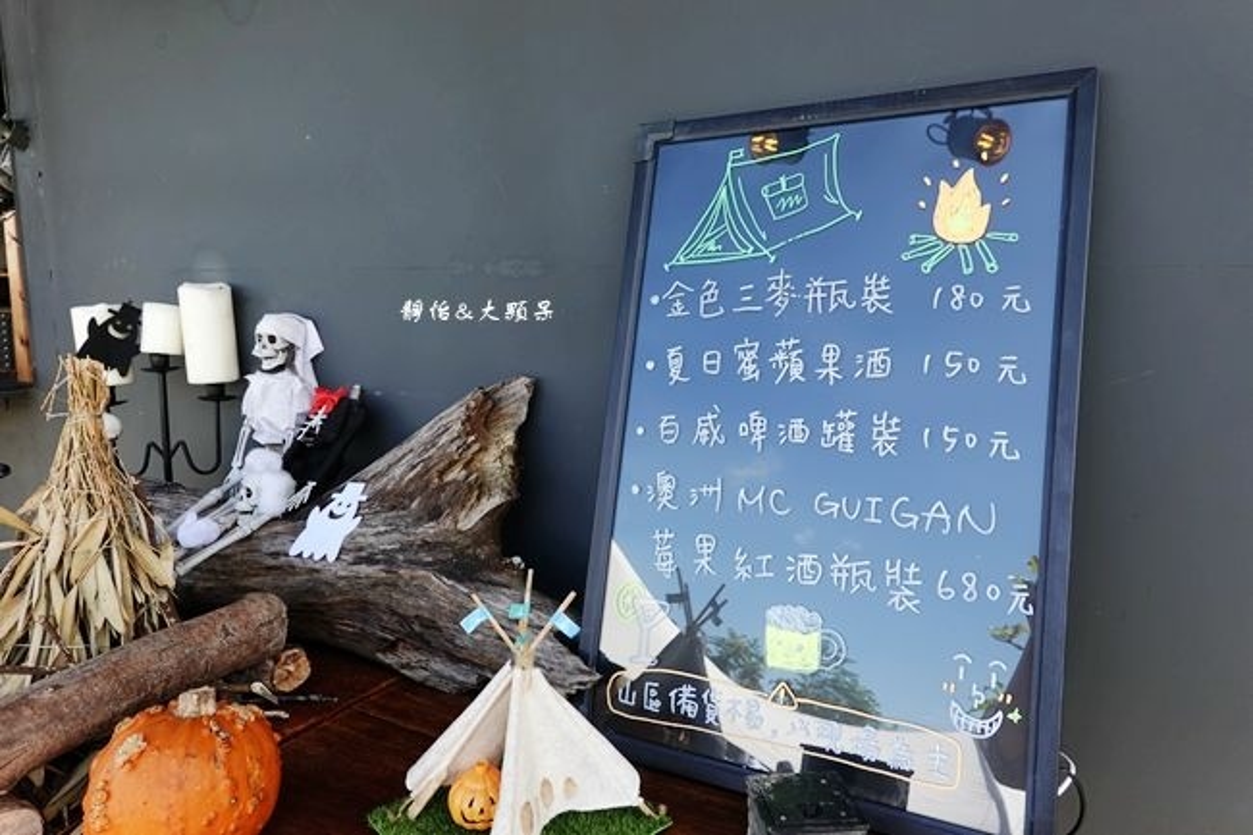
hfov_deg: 73.8
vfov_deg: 53.1
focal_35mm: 24
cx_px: 626
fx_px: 835
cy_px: 418
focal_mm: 9
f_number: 4
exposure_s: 1/250
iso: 125
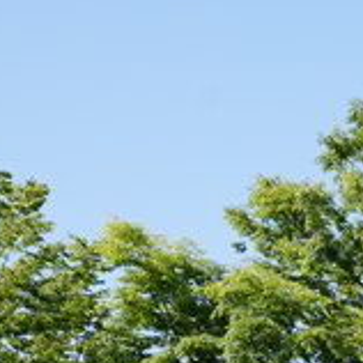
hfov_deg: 9.5
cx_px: 751
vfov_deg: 10.0
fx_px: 2017
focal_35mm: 170
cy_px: 525
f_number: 11
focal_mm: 30
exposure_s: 1/80
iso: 100
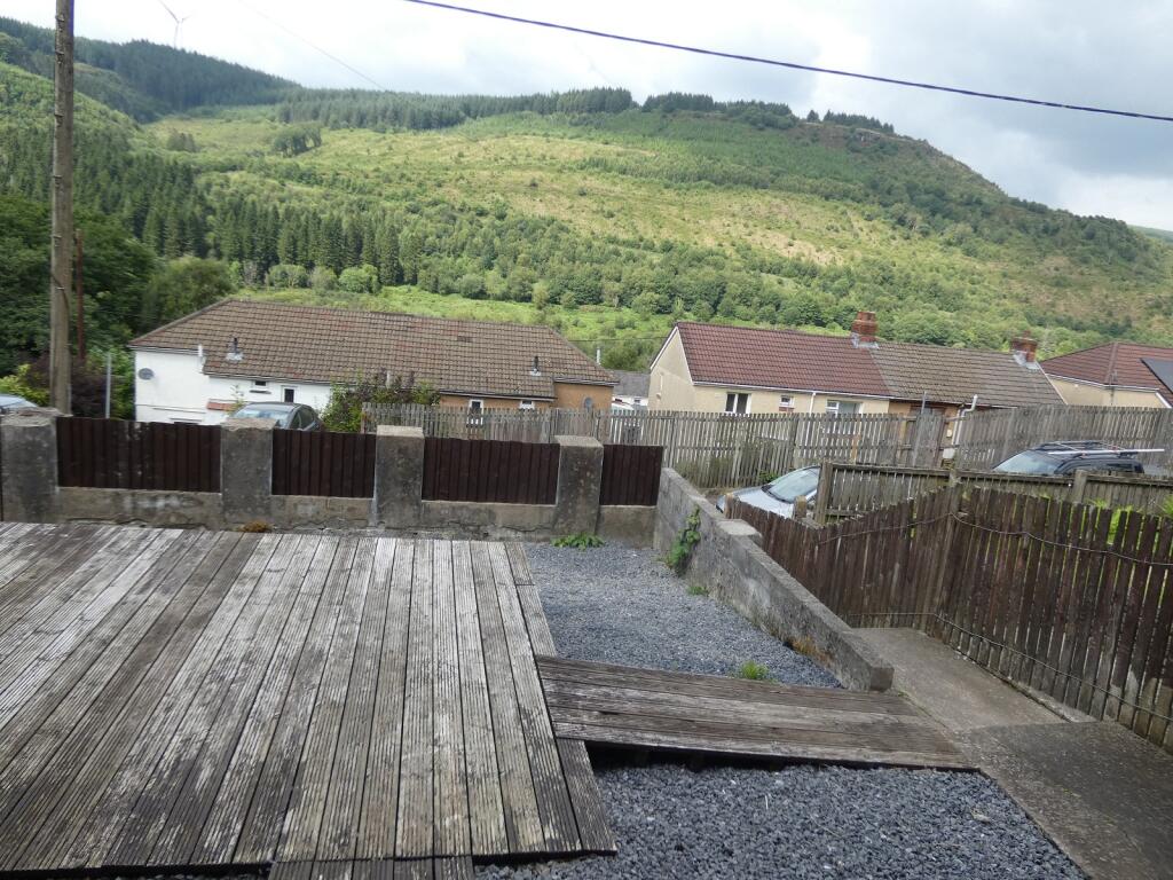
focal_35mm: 24
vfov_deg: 56.8
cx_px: 586
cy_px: 440
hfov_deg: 71.6
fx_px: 813
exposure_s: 1/640
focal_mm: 4.3
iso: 80
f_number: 3
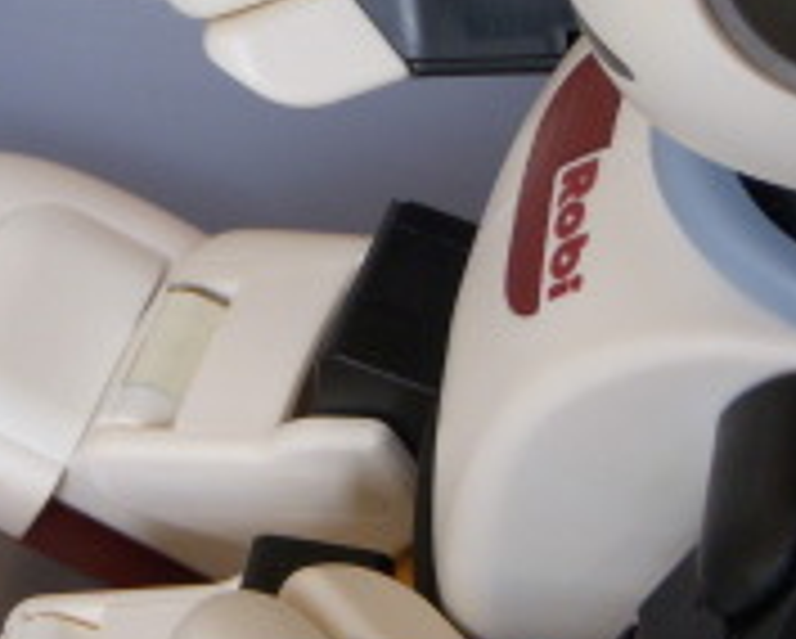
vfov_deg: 8.5
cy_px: 574
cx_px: 319
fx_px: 4292
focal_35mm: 182
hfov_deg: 10.6
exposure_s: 1/13
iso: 200
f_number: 3.7
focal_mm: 11
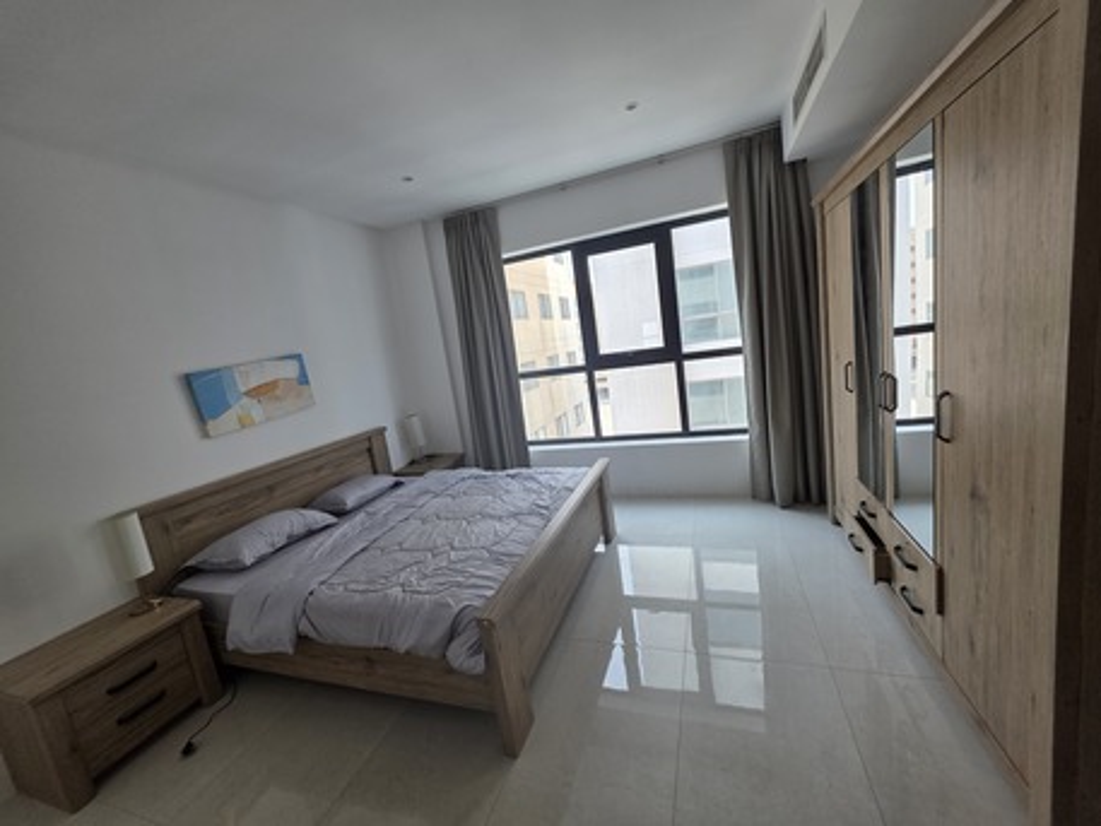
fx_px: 414
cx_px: 550
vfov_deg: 89.9
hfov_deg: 106.2
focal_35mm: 13
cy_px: 413
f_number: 1.9
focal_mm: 2.2
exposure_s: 1/100
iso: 50
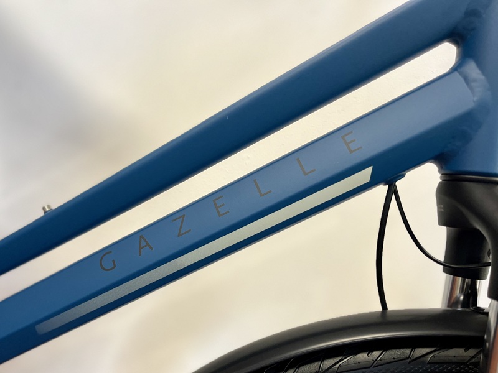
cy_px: 186
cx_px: 249
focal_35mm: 26
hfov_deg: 67.3
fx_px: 374
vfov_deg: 53.1
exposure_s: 1/50
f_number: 1.6
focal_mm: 5.1
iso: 160
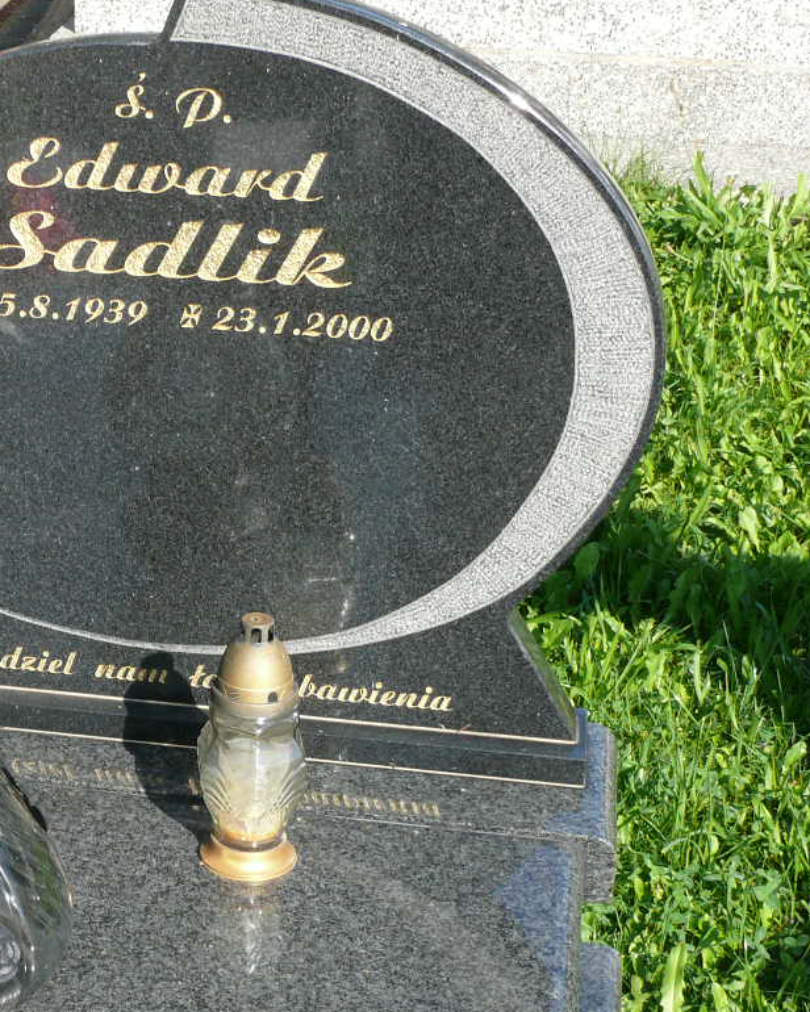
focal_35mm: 71
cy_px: 685
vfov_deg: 26.6
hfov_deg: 21.1
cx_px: 83
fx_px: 2128
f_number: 5.6
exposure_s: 1/200
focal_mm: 7.4
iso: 100
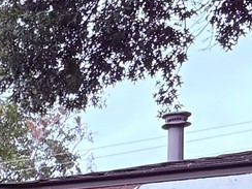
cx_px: -537
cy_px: 552
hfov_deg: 8.1
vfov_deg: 6.6
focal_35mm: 205
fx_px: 1492
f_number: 1.6
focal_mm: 5.96
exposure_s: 1/527
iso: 64
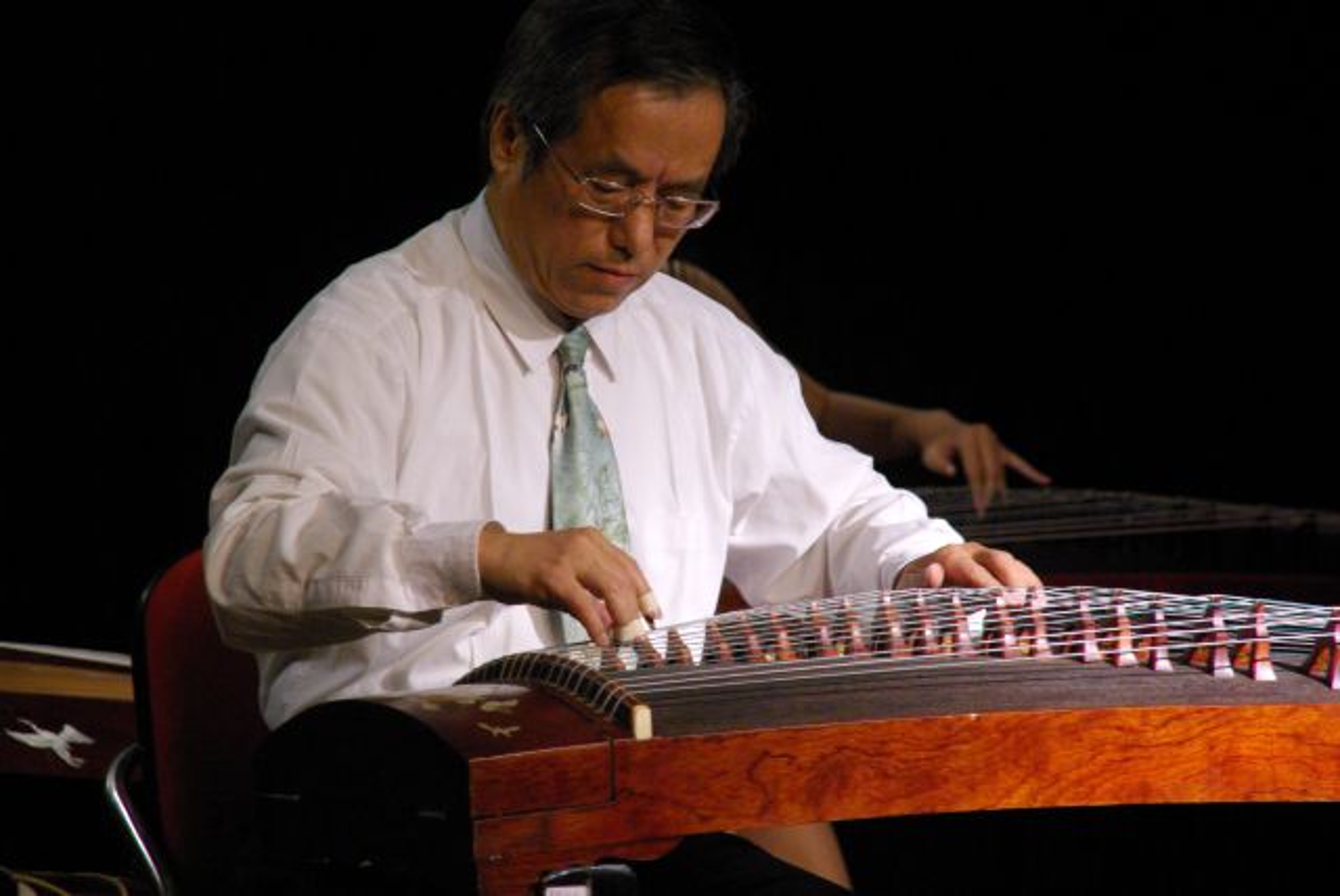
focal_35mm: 232
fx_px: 8662
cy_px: 448
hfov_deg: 8.8
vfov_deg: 5.9
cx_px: 670
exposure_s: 1/90
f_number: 5.6
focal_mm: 155
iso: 1600
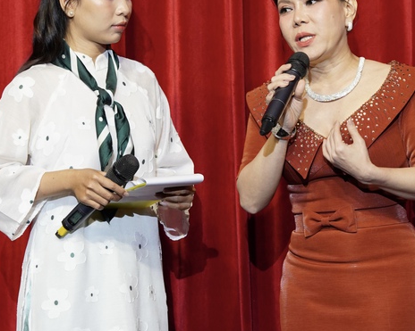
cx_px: 218
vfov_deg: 6.2
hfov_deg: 7.8
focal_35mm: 249
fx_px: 3059
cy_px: 166
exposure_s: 1/160
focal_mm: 75
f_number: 2.5
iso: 400
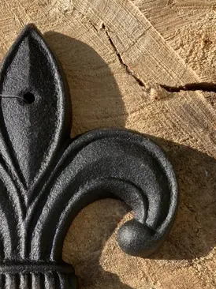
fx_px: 408
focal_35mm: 49
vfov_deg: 37.5
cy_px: 234
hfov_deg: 29.1
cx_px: 50
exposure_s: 1/727
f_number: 1.8
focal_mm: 3.99
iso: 20
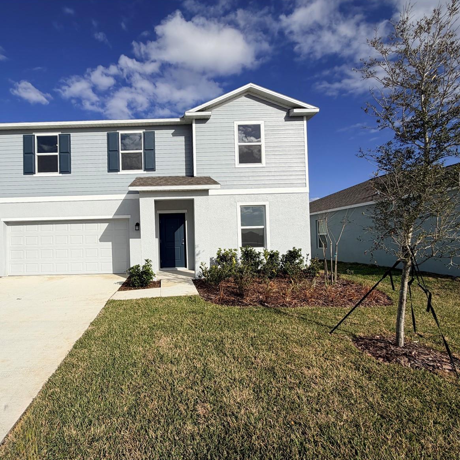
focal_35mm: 17
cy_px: 235
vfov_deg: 84.0
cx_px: 164
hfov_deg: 81.9
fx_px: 256
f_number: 2.2
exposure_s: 1/1961
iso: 20
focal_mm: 2.22
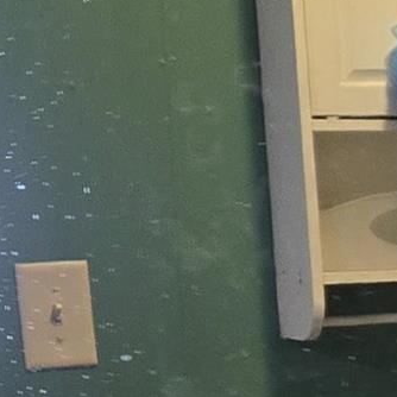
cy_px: 562
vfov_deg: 9.2
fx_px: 2426
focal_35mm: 187
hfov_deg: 8.4
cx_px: 1004
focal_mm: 5.4
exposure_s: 1/120
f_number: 1.8
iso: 400
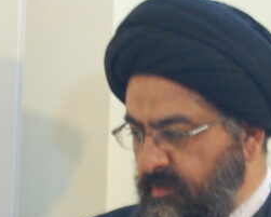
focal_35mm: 316
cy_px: 304
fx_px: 2535
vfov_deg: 4.9
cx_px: 147
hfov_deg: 6.1
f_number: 5.6
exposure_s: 1/8
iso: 800
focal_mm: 55
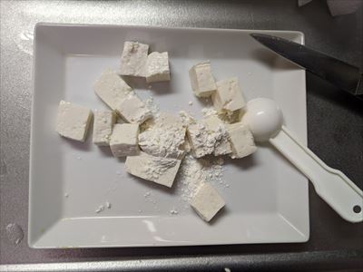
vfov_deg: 51.4
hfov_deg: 65.3
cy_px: 136
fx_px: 283
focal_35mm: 27
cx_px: 182
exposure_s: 1/40
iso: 89
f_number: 1.8
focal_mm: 4.44
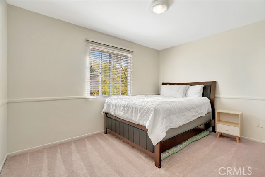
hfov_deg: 96.7
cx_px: 132
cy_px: 88
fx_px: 118
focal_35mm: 16
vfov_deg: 73.8
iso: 250
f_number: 10
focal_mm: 16
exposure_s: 1/2
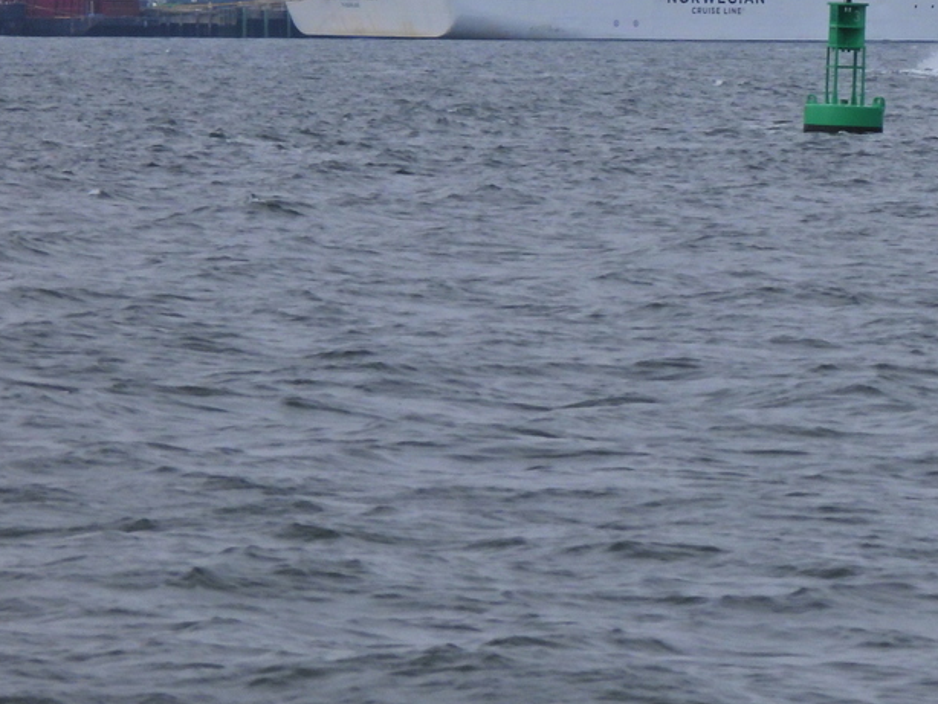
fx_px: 13554
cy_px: 76
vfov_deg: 3.0
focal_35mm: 500
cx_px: 949
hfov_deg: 4.0
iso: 100
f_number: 4.5
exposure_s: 1/1250
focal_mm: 42.8
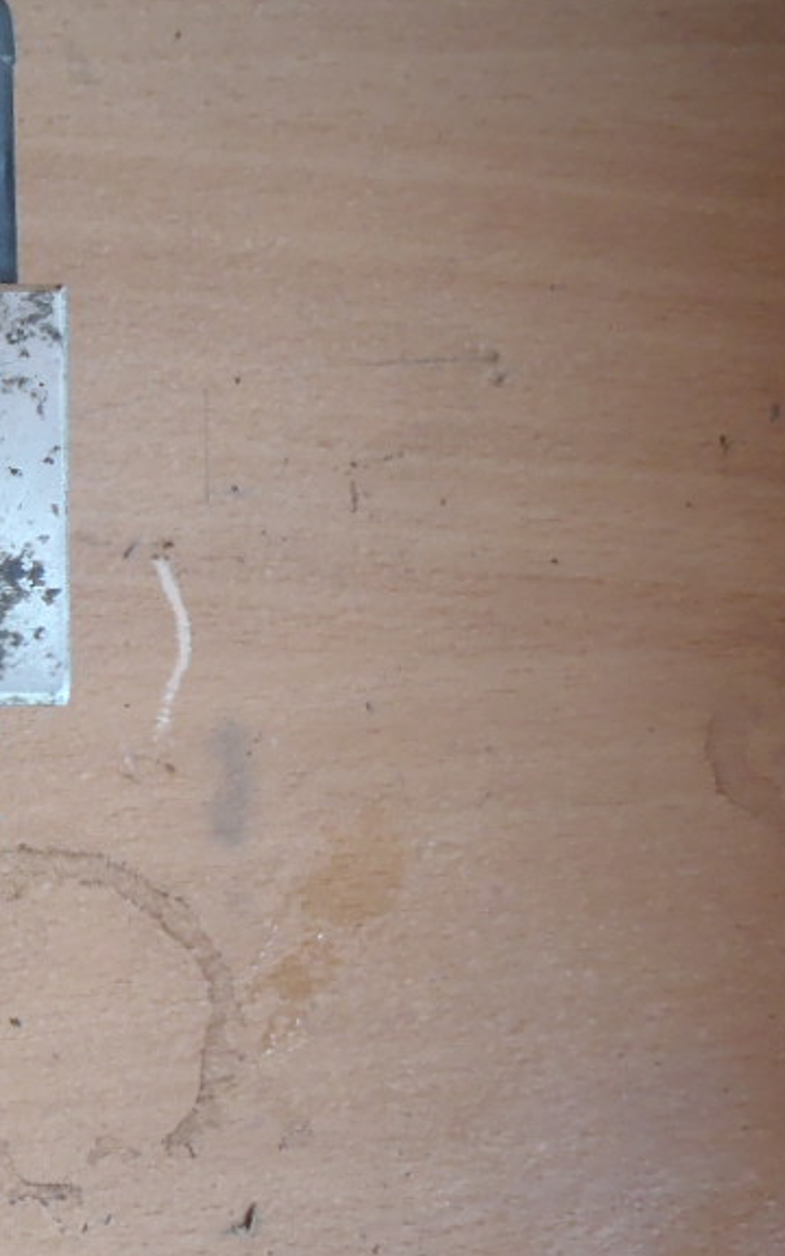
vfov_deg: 31.1
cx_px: -576
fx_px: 2259
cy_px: 667
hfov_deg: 16.8
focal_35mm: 66
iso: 200
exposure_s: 1/30
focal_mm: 5
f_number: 3.9
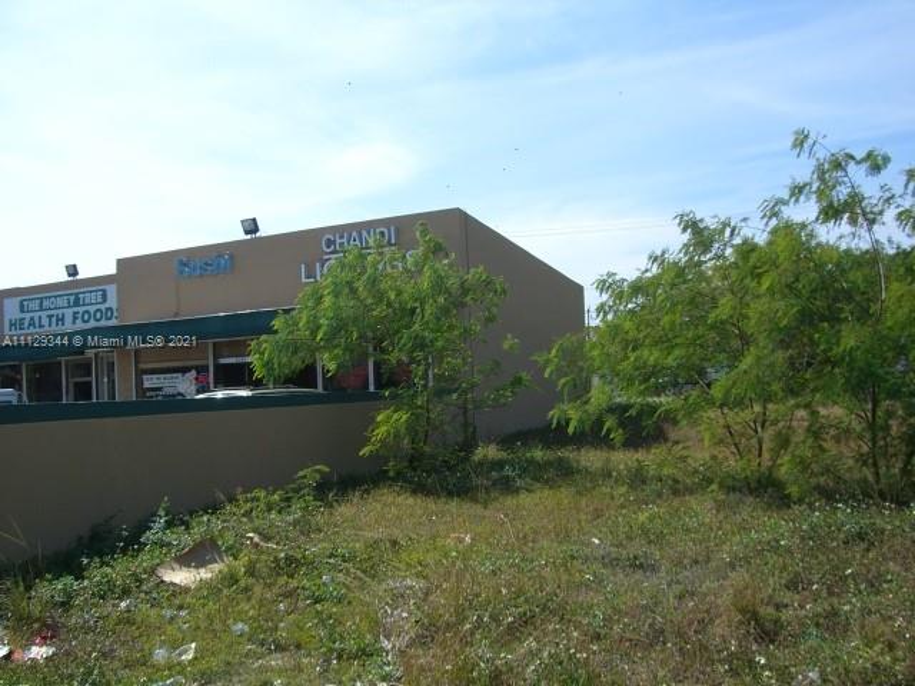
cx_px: 458
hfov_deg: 49.0
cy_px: 343
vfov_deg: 37.7
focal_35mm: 38
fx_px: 1004
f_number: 4.3
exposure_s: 1/640
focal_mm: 6.2
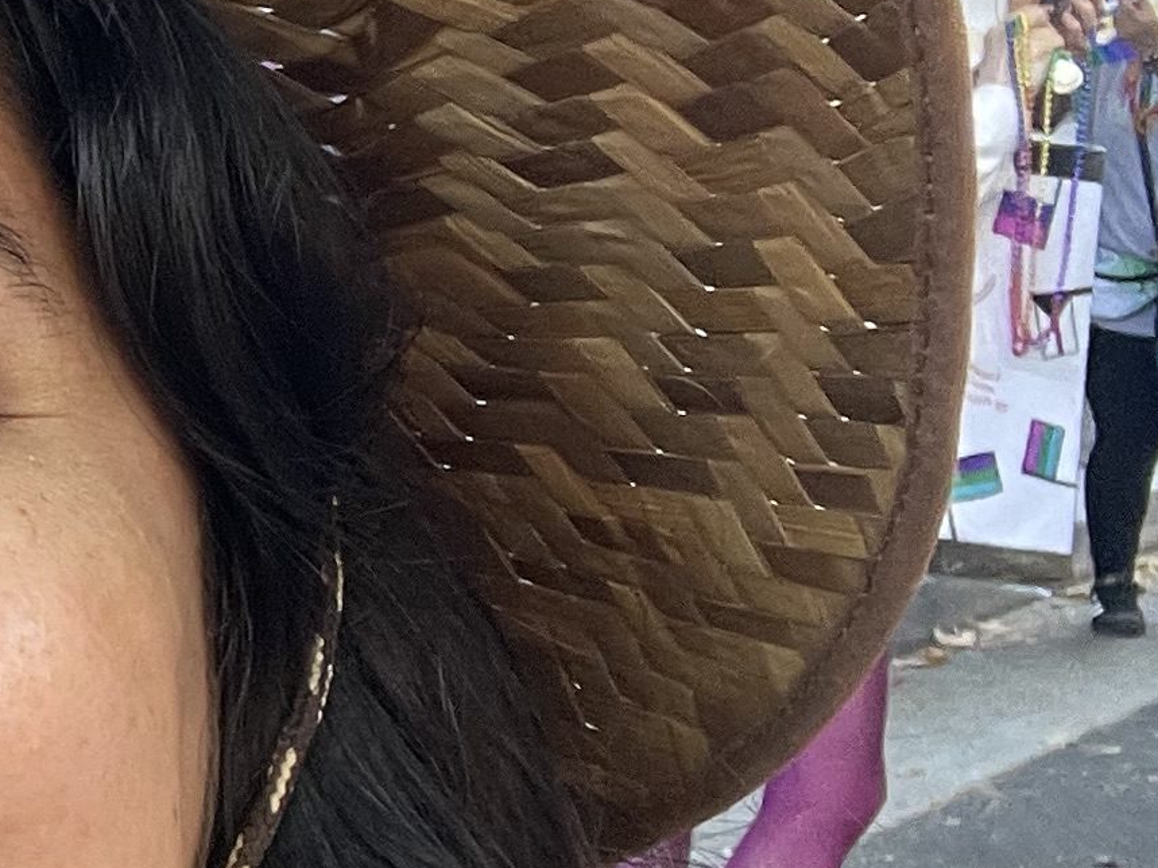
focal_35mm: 108
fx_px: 3612
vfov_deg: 13.7
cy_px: 554
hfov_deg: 14.8
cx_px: -1185
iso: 100
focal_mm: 2.71
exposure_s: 1/90
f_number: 2.2
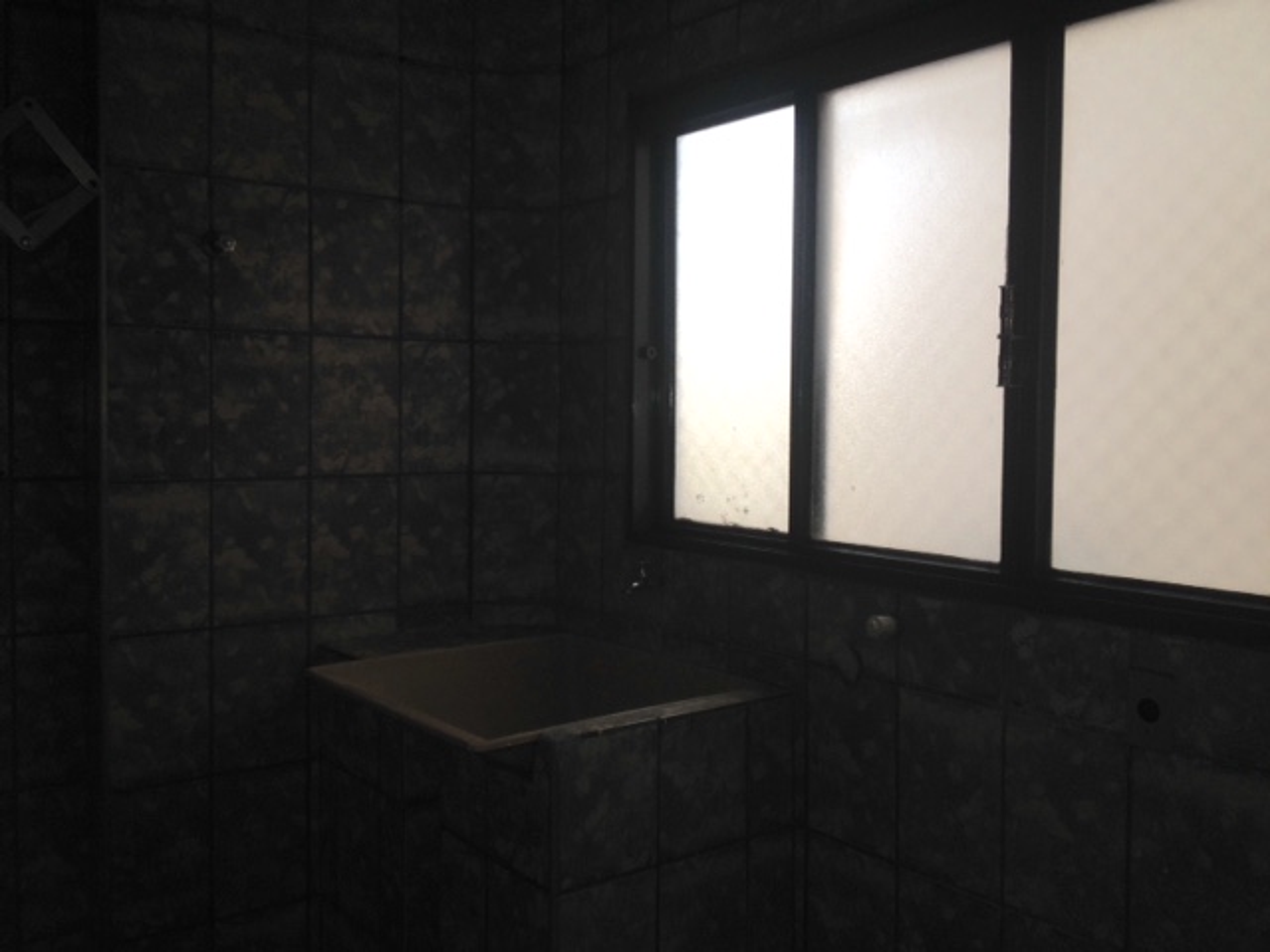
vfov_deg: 40.7
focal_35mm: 35
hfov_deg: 52.6
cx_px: 635
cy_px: 476
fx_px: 1284
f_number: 2.4
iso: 50
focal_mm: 4.28
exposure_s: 1/38
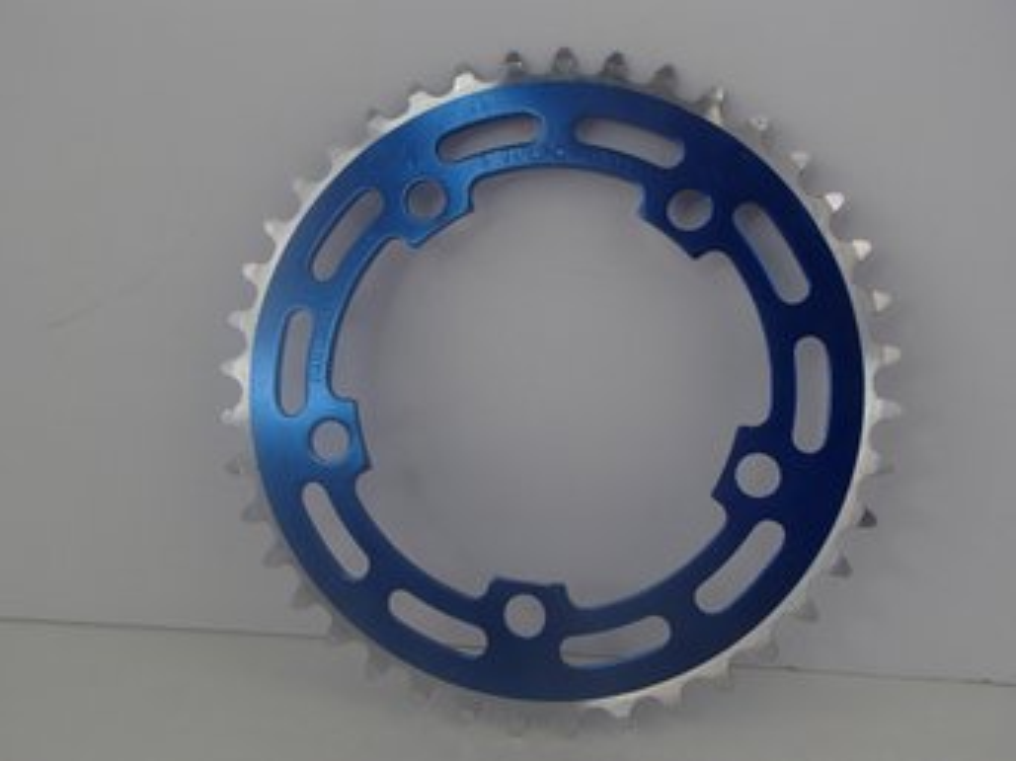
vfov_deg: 38.6
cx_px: 508
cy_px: 380
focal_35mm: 37
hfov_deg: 50.2
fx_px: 1086
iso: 100
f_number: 4.7
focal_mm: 6.64
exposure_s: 1/160
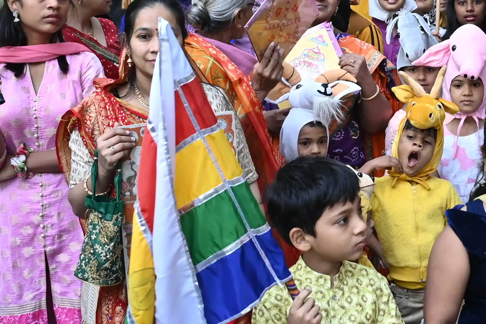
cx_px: 454
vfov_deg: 15.8
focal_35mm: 85
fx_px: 1147
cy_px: 19
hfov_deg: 23.2
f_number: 4.5
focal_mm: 24
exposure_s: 1/125
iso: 2500
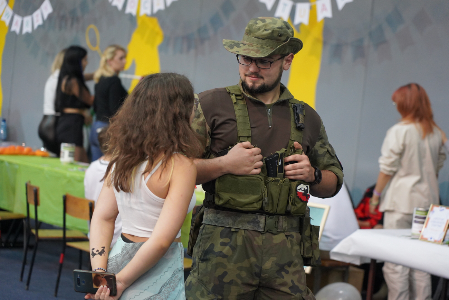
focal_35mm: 105
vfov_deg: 13.0
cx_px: 224
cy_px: 150
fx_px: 1310
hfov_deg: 19.5
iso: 5000
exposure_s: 1/160
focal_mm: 105
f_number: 4
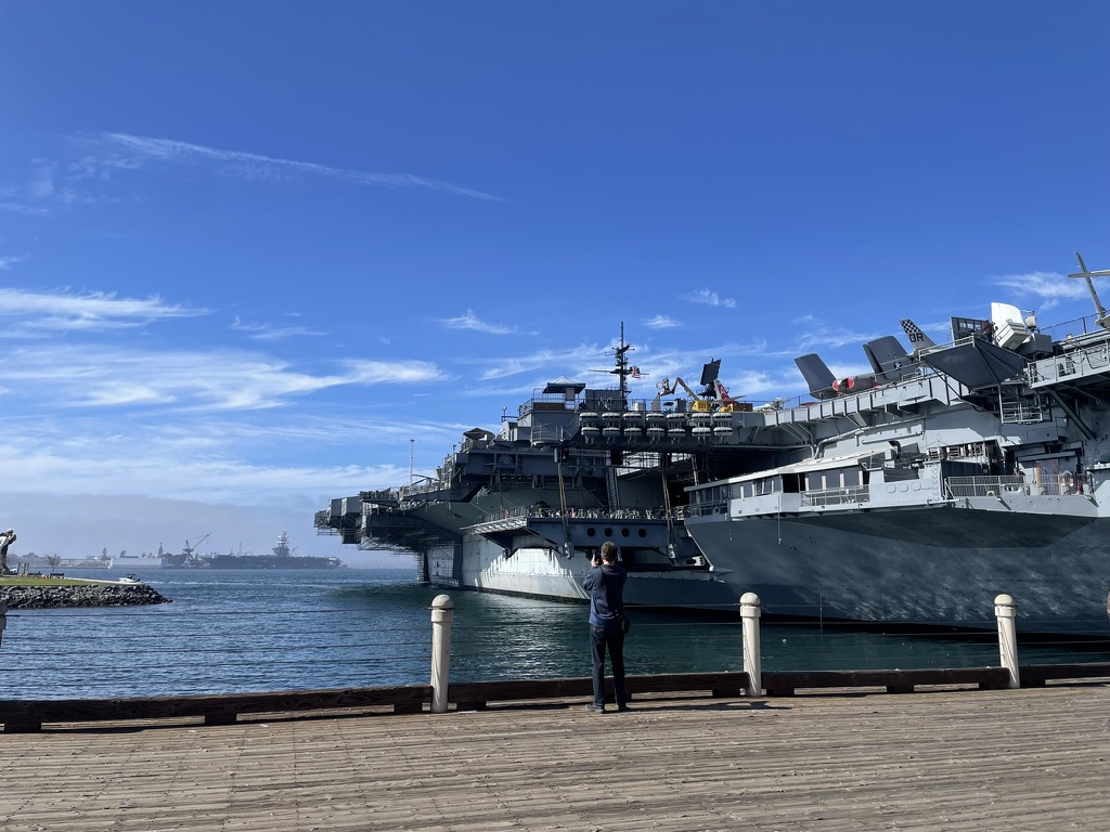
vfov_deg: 53.1
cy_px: 416
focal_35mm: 26
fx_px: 834
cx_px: 555
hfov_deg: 67.3
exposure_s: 1/4464
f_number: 1.6
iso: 32
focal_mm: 4.2
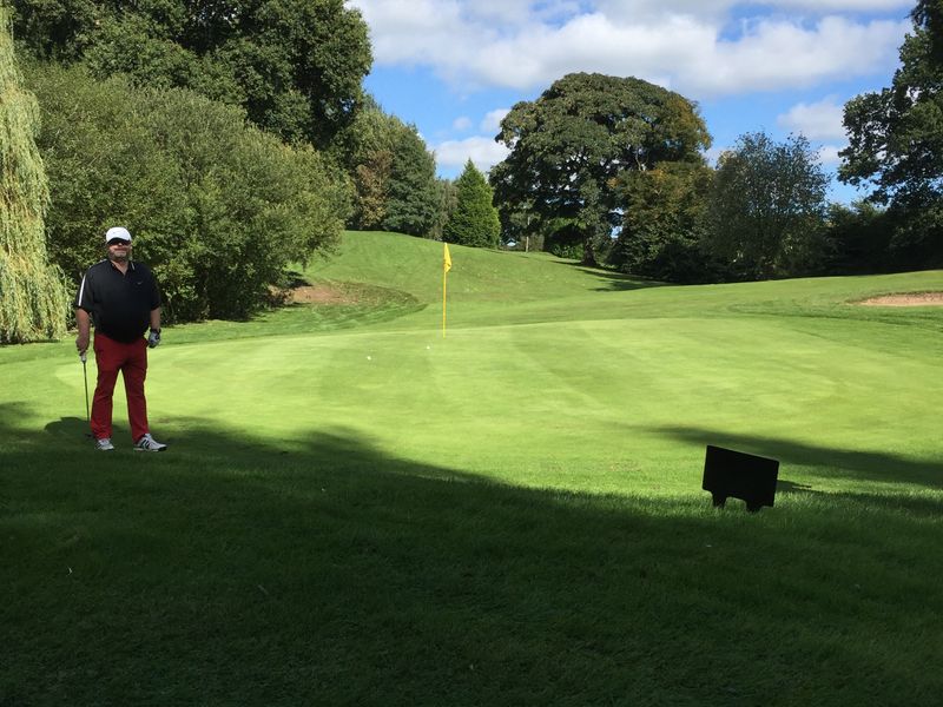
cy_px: 354
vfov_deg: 48.2
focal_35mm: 29
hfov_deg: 61.7
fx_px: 790
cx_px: 472
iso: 32
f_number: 2.2
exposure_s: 1/1522
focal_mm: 4.15
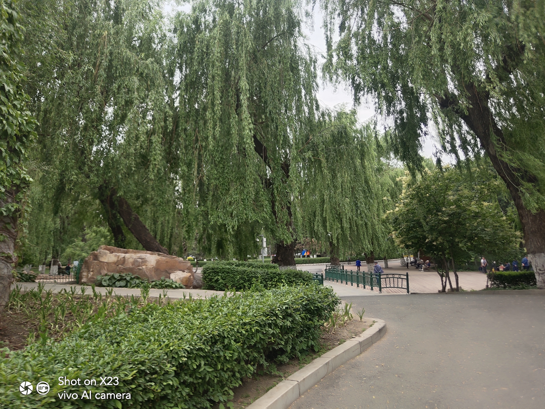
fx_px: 457
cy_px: 204
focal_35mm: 29
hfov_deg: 61.7
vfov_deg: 48.2
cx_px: 272
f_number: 1.8
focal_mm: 4.27
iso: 50
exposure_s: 1/159
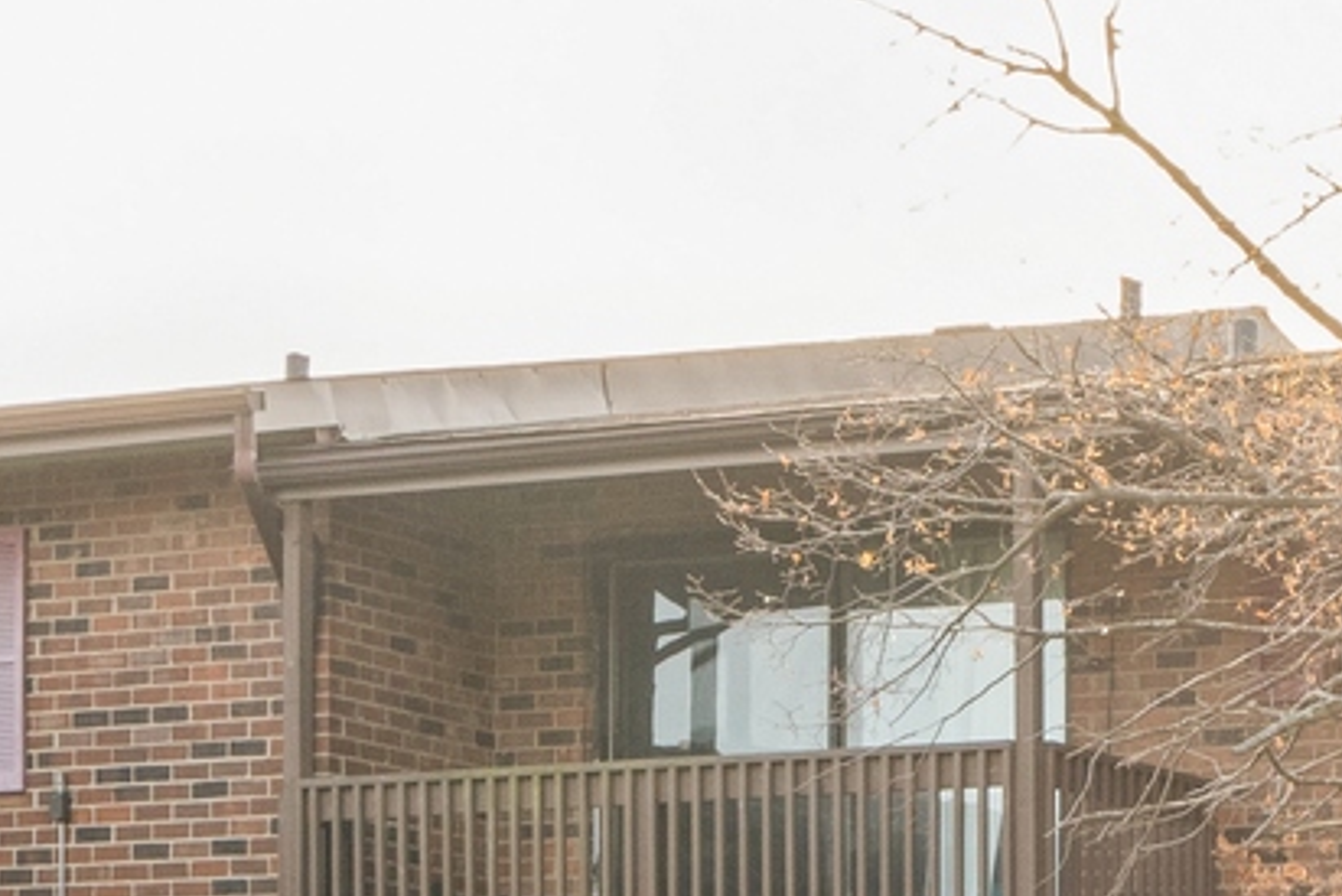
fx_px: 4102
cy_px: 1033
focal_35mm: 110
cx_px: 1661
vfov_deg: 12.2
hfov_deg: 17.6
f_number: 9
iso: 400
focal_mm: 19
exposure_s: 1/125
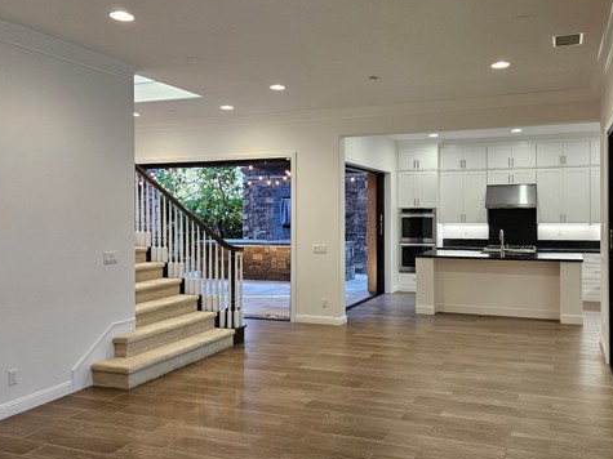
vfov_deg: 45.4
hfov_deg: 58.1
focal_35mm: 31
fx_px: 549
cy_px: 209
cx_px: 352
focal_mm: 5.4
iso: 250
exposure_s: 1/120
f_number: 1.8
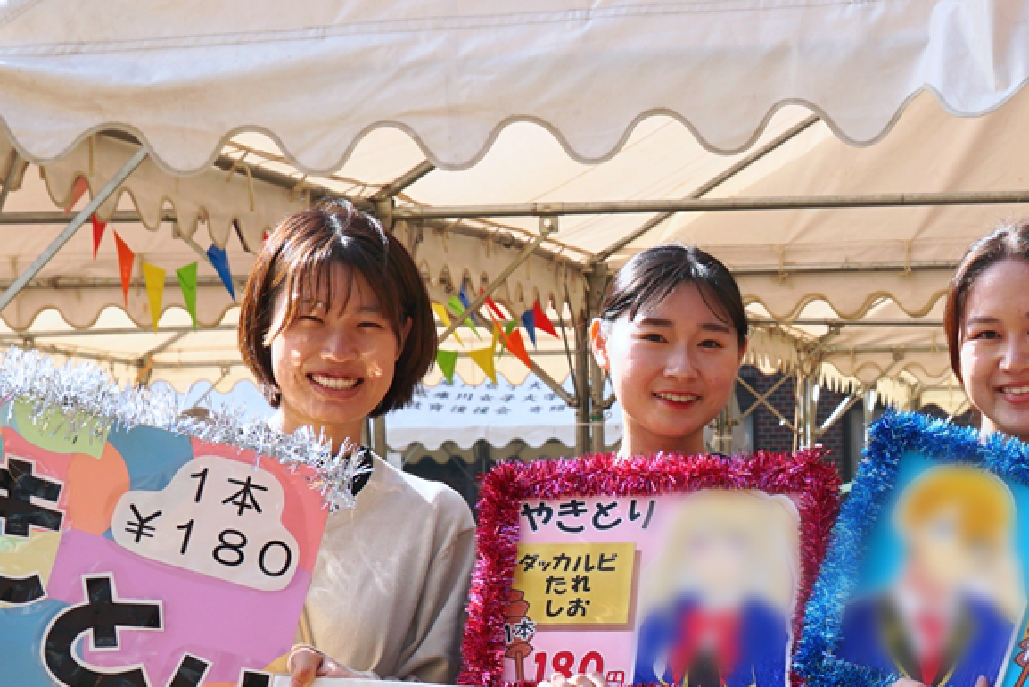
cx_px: 1070
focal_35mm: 101
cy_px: 610
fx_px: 2887
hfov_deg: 19.5
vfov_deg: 13.4
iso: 100
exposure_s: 1/250
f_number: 5.6
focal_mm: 24
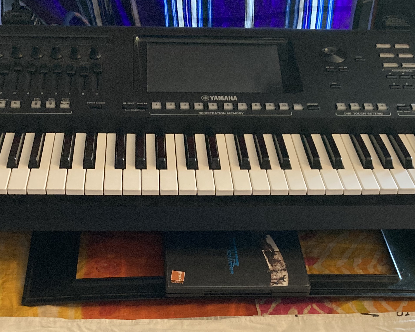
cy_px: 307
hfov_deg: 32.5
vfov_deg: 25.3
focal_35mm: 58
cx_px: 198
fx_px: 712
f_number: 1.8
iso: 320
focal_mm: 3.99
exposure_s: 1/33
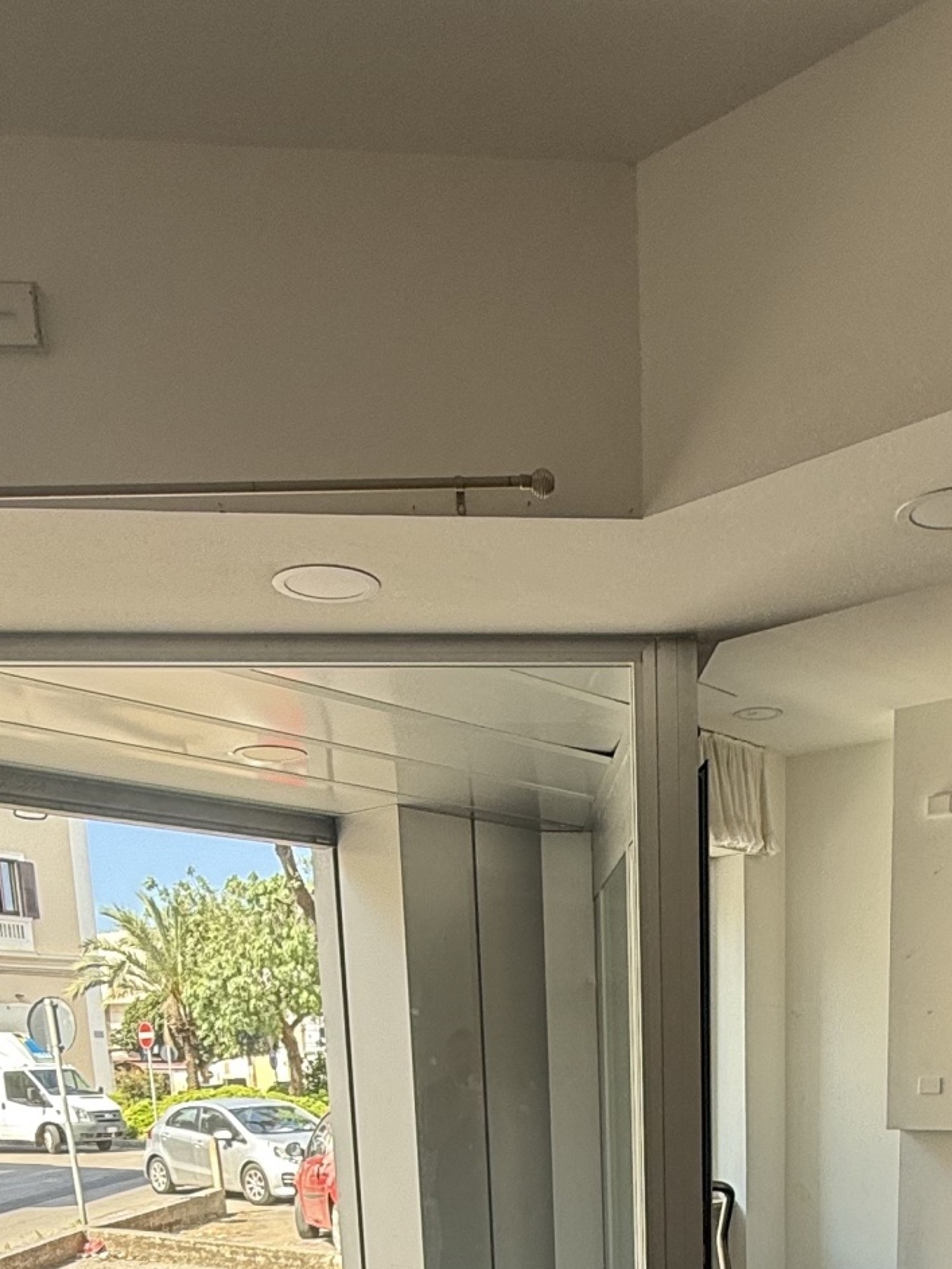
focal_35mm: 38
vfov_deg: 39.5
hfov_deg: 37.3
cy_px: 1412
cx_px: 630
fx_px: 1394
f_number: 2.2
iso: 50
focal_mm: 2.22
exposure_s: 1/155
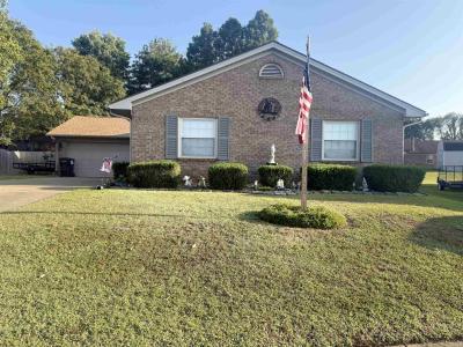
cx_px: 232
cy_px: 174
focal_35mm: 24
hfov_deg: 71.6
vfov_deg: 56.8
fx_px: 321
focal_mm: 6.76
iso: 100
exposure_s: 1/1618
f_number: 1.78
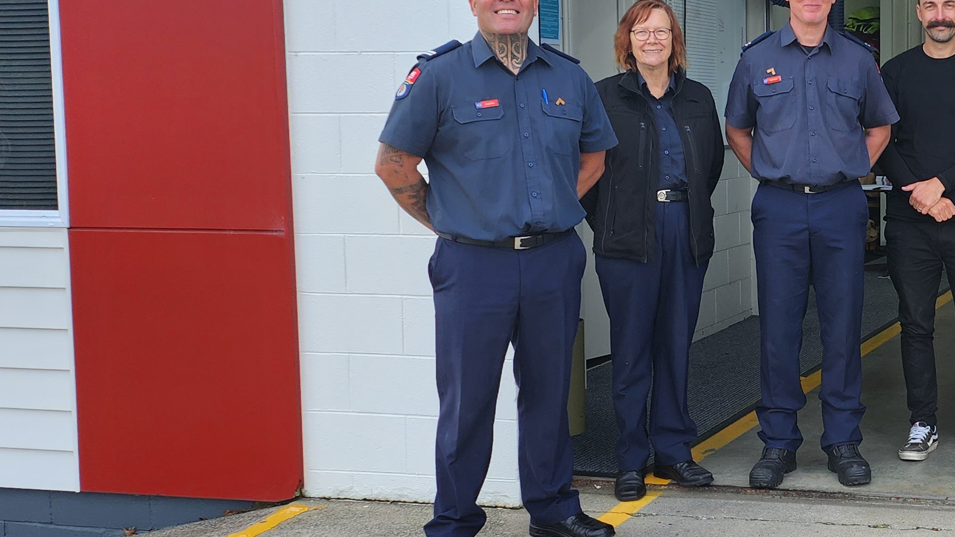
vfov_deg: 20.7
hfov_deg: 33.1
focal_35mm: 58
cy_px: 201
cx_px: 950
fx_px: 1469
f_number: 1.8
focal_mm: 5
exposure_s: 1/453
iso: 50
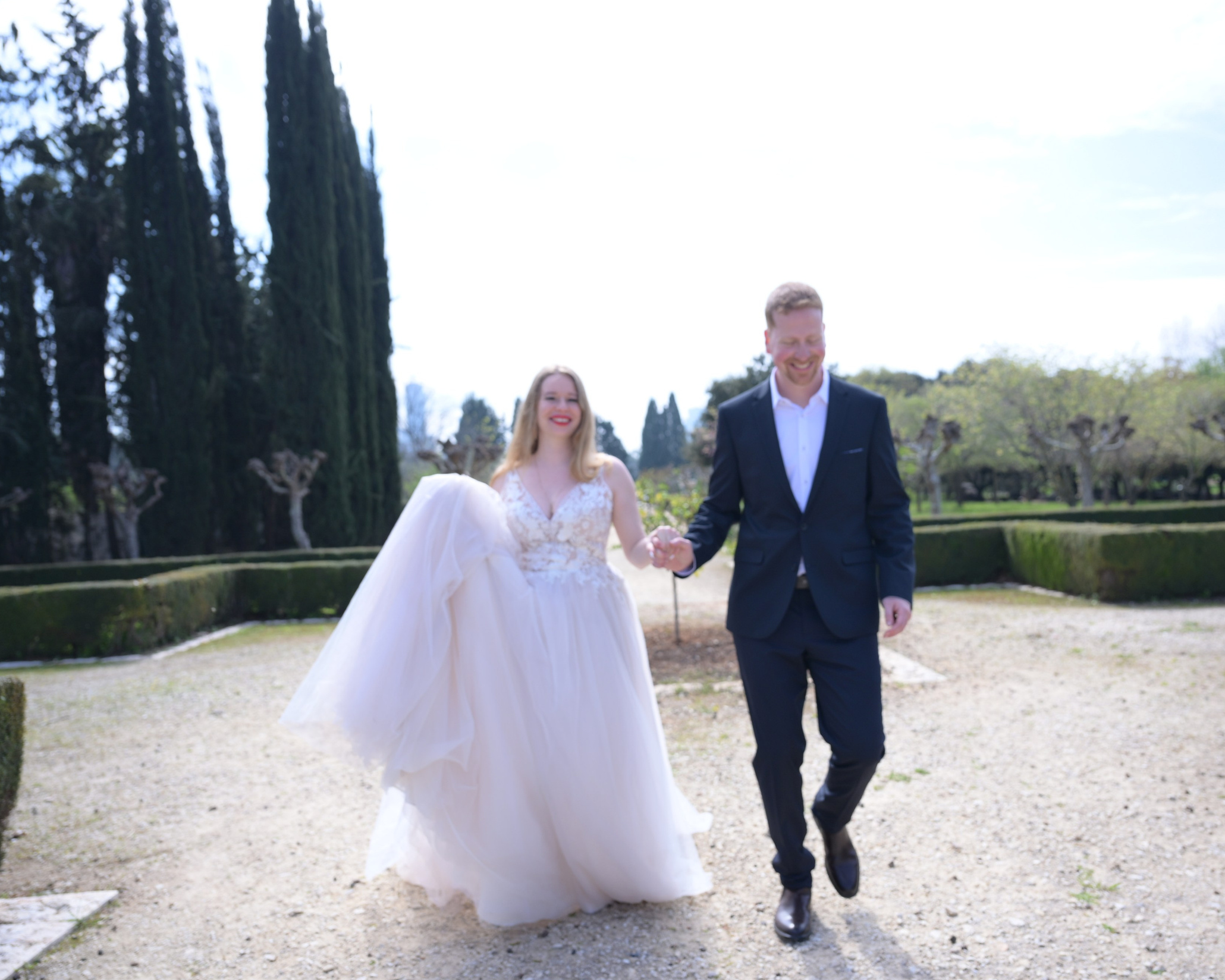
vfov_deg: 50.6
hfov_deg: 61.0
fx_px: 1036
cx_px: 687
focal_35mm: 29
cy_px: 487
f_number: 3.5
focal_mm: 24.5
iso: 125
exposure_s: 1/800
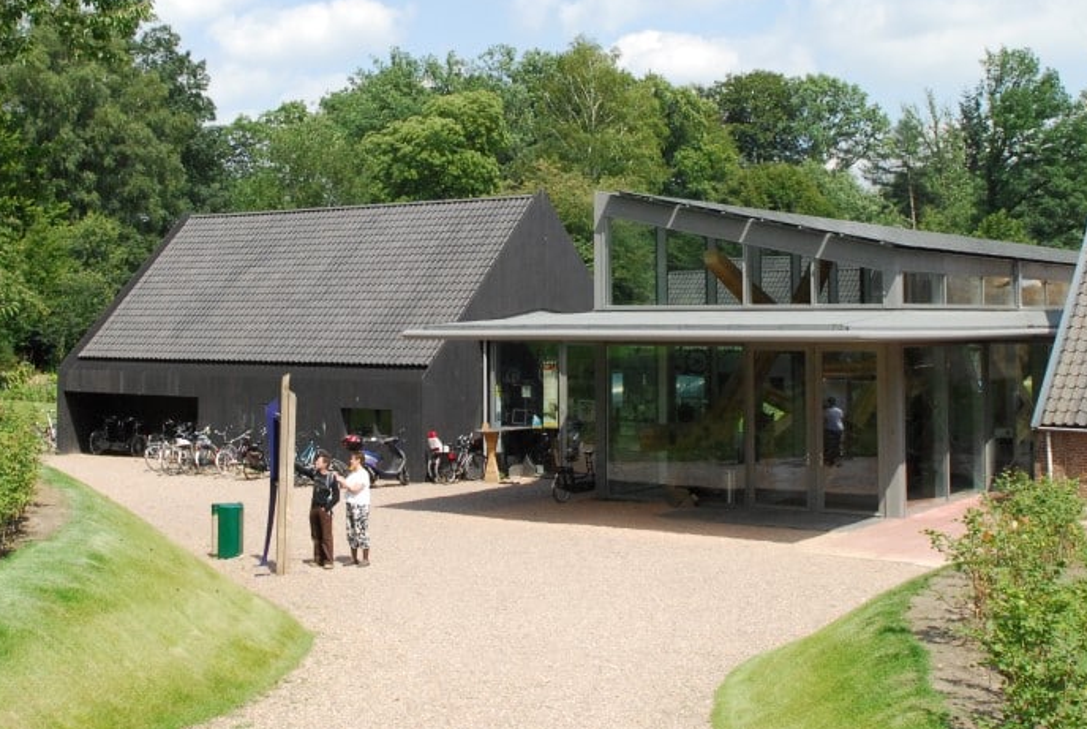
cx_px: 494
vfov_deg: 26.9
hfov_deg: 39.5
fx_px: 1512
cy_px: 245
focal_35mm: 50
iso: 800
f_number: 8
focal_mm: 20
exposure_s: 1/1000
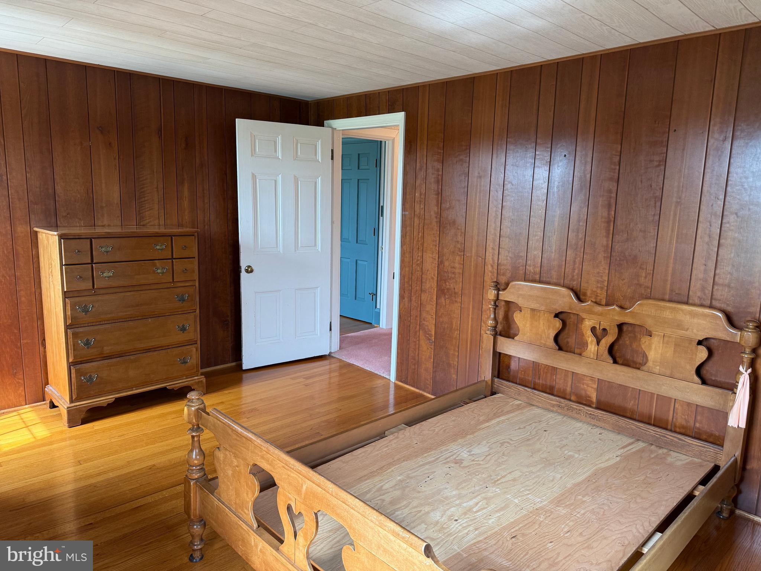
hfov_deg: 71.6
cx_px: 380
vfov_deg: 56.8
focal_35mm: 24
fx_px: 528
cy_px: 286
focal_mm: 6.76
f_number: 1.78
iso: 200
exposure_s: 1/98
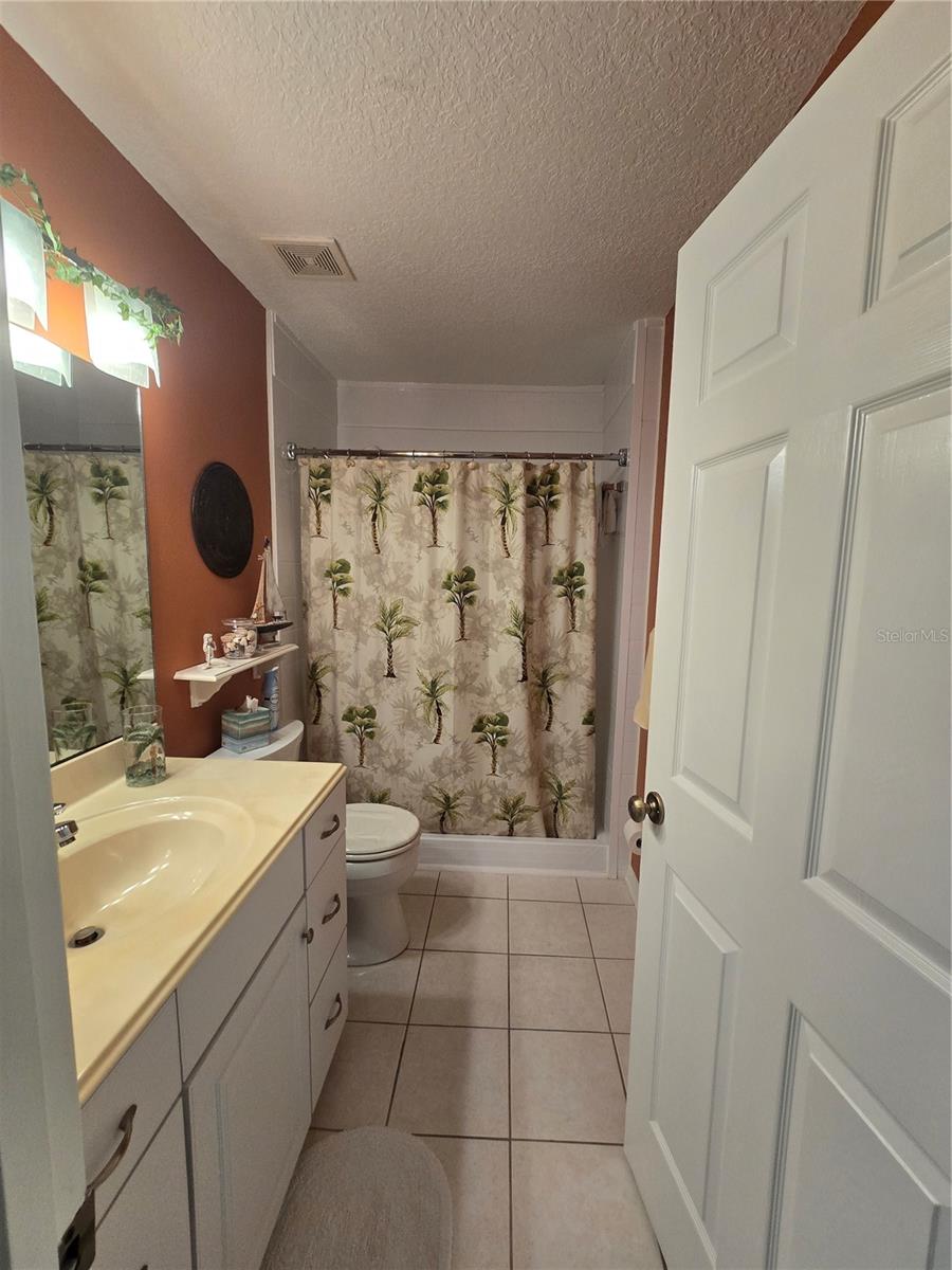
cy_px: 635
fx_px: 477
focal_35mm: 13
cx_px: 476
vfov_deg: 106.2
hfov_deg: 89.9
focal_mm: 2.2
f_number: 2.2
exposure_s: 1/60
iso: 250
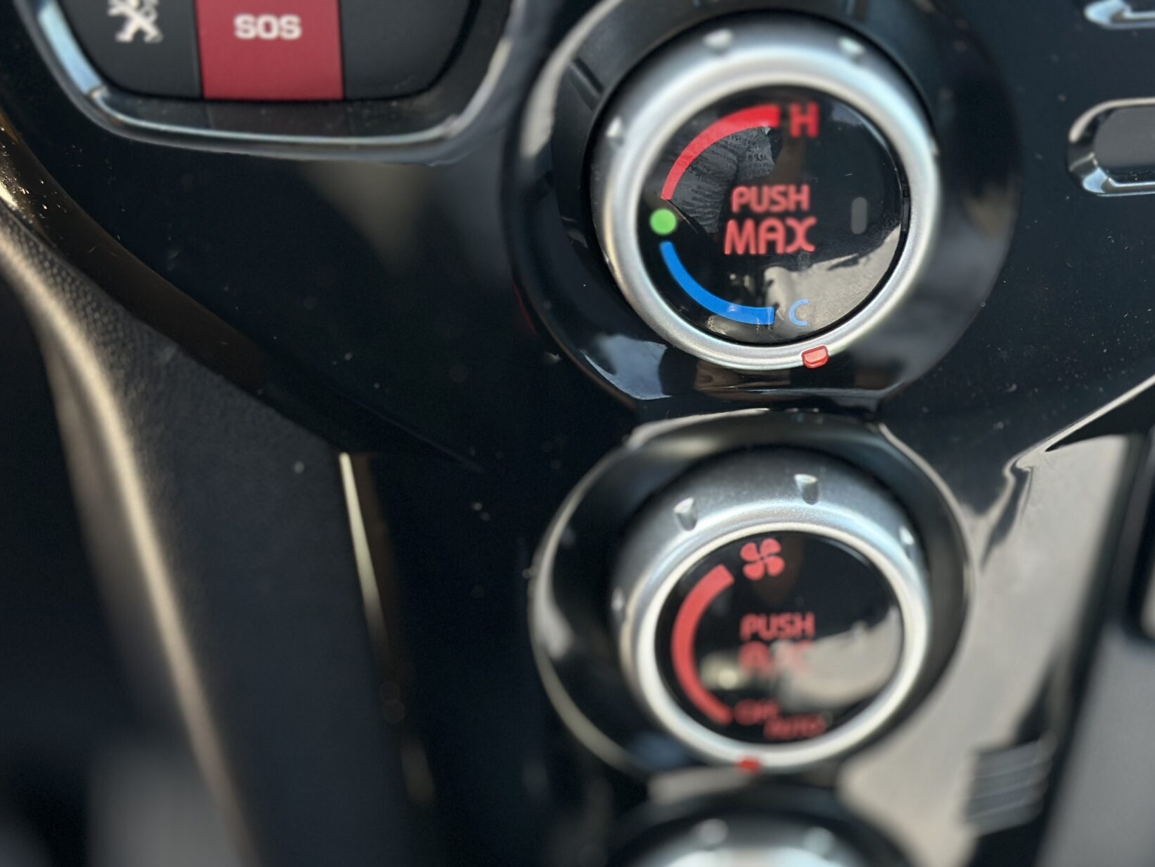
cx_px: 648
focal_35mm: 75
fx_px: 2503
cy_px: 676
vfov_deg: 19.5
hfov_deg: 26.0
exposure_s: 1/88
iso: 125
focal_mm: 6.86
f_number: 1.78
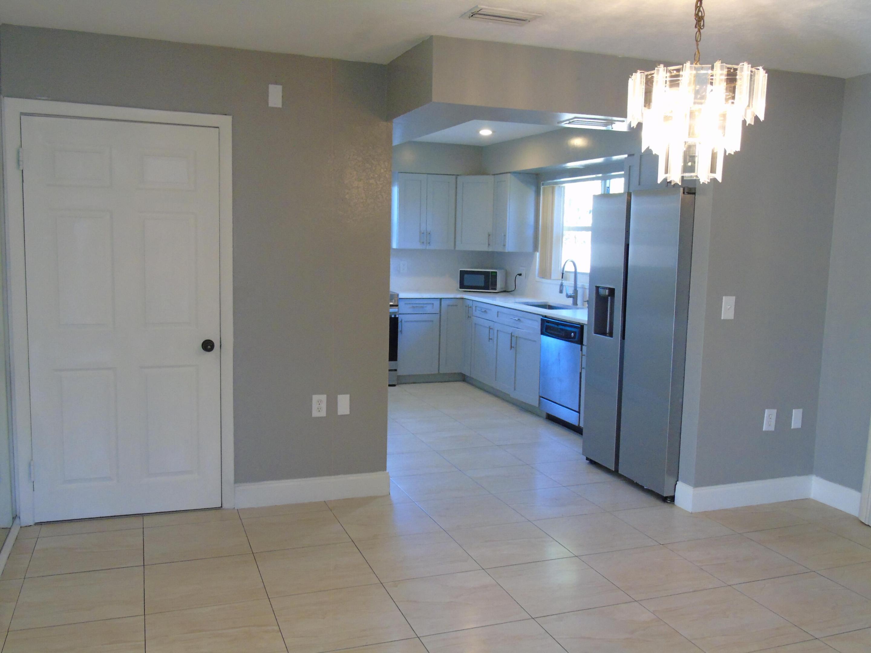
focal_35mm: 29
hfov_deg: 61.7
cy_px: 326
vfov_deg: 48.2
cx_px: 436
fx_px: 730
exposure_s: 1/40
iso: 500
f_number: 3.6
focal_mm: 5.2
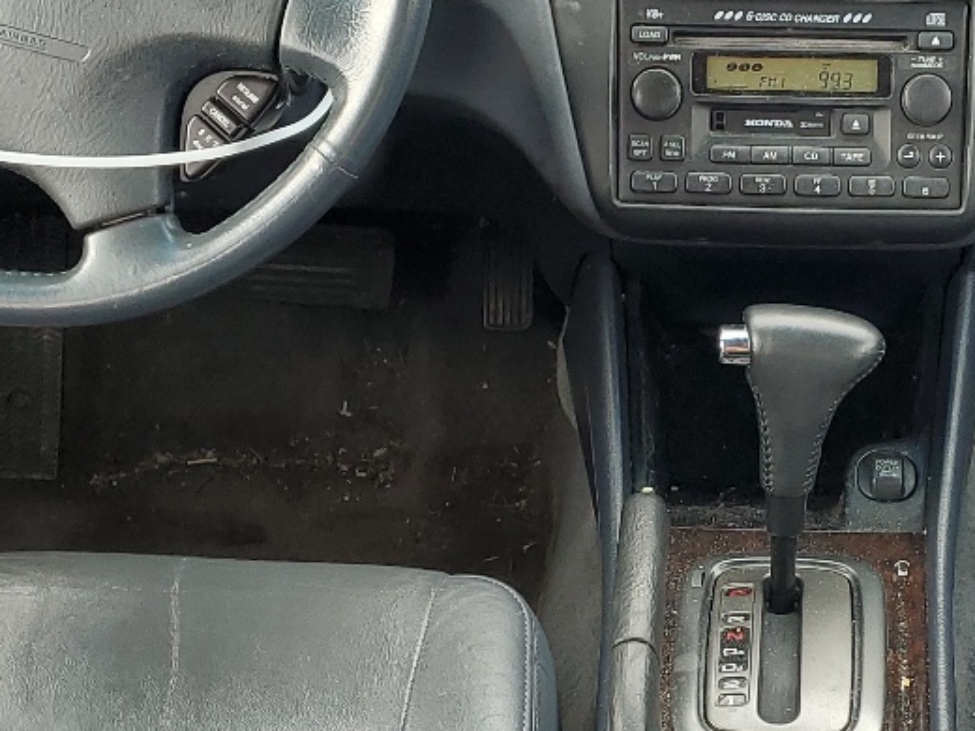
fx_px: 2253
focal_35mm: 80
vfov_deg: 18.4
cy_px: 502
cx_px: 739
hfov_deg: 24.1
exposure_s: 1/159
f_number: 1.5
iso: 50
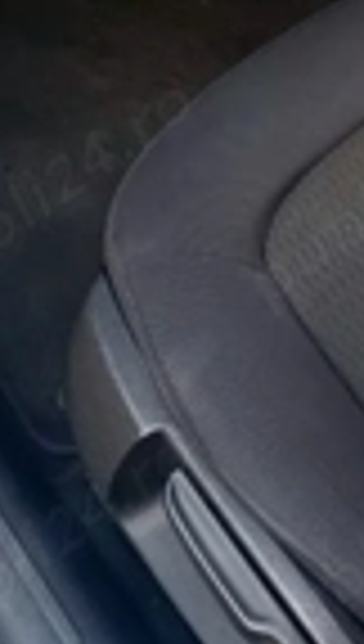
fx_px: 1195
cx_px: 485
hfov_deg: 16.3
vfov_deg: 27.0
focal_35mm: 70
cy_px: -104
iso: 1250
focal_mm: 6.3
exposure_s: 1/101
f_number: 1.7
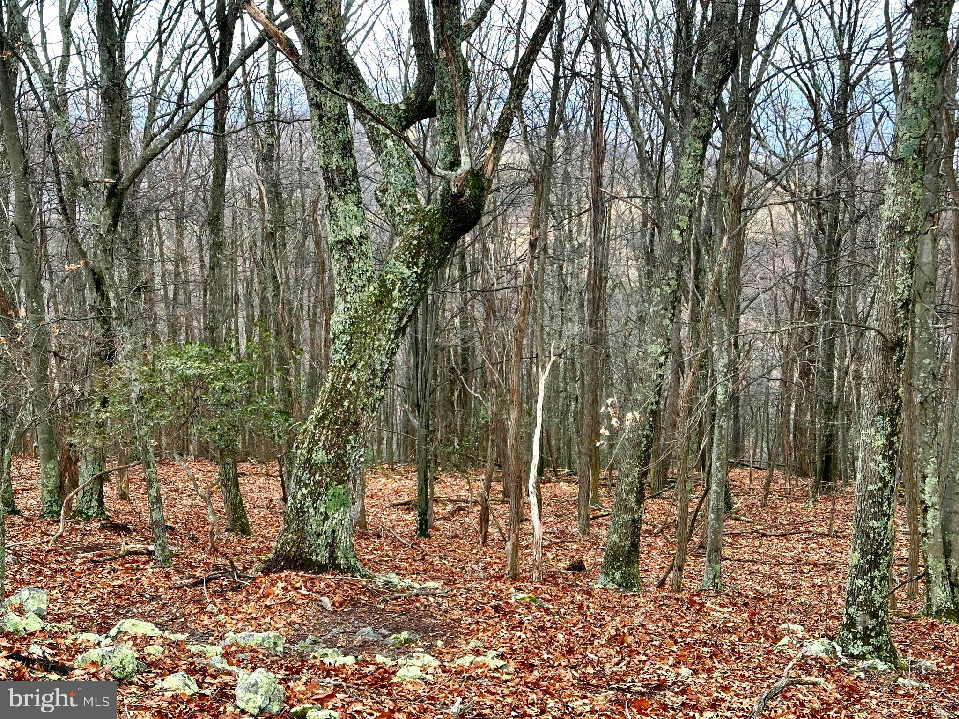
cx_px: 480
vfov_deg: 30.3
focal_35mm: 48
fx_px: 1330
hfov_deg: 39.7
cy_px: 360
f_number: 1.78
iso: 64
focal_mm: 6.86
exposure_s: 1/196
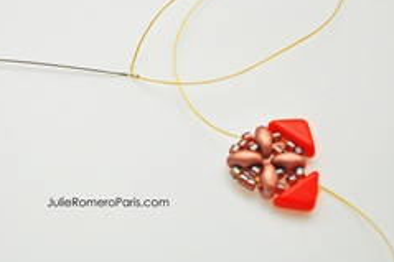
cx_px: 110
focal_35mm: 138
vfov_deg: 9.9
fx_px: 1507
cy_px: 82
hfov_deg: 14.8
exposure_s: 1/125
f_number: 5.6
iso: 250
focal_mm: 55
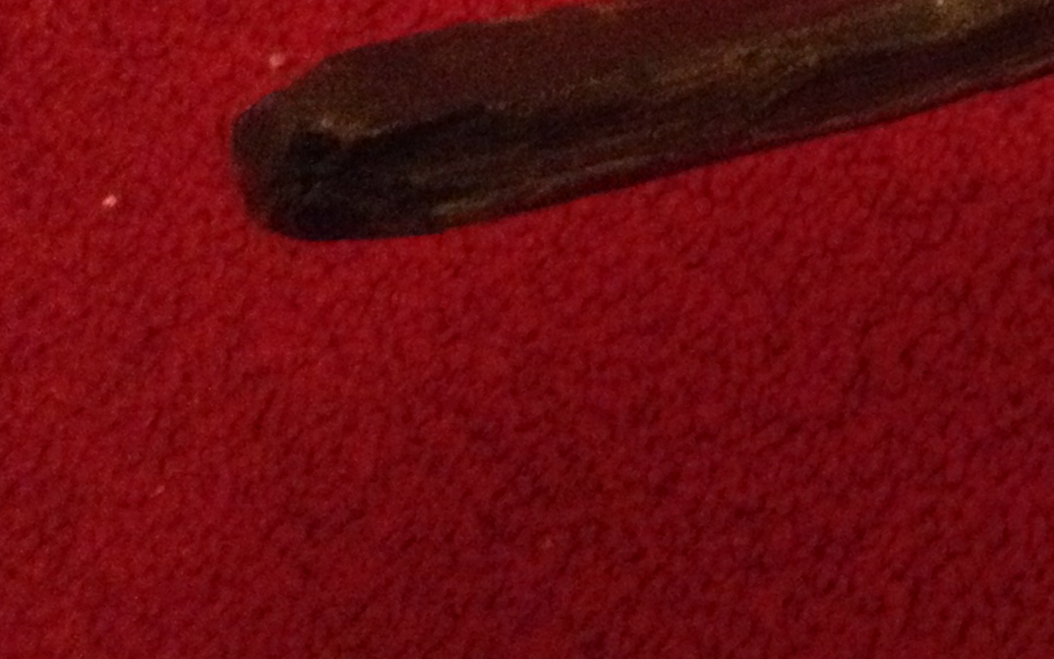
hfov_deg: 17.0
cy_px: 33
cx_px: 1508
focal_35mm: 113
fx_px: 3246
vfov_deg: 11.5
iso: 800
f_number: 2.4
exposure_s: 1/15
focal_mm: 4.28
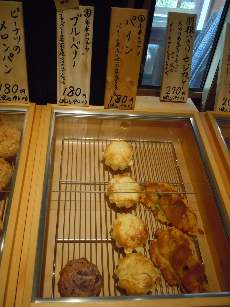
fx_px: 292
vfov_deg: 55.4
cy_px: 154
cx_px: 115
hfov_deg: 42.9
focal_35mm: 33
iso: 640
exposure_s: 1/125
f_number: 4
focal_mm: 5.9
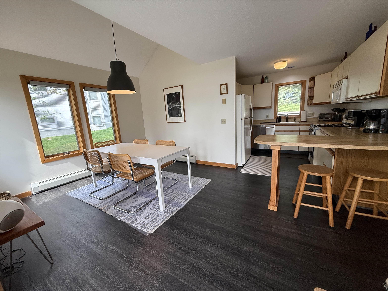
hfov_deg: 102.1
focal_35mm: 14
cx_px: 194
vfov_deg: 85.7
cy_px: 146
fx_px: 157
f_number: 2.2
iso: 125
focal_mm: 2.22
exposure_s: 1/120
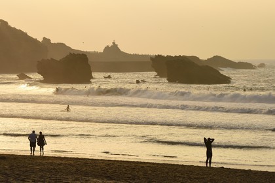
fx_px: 1299
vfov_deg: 8.1
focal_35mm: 170
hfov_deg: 12.1
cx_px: 138
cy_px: 92
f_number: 10
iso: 200
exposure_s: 1/500
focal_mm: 170
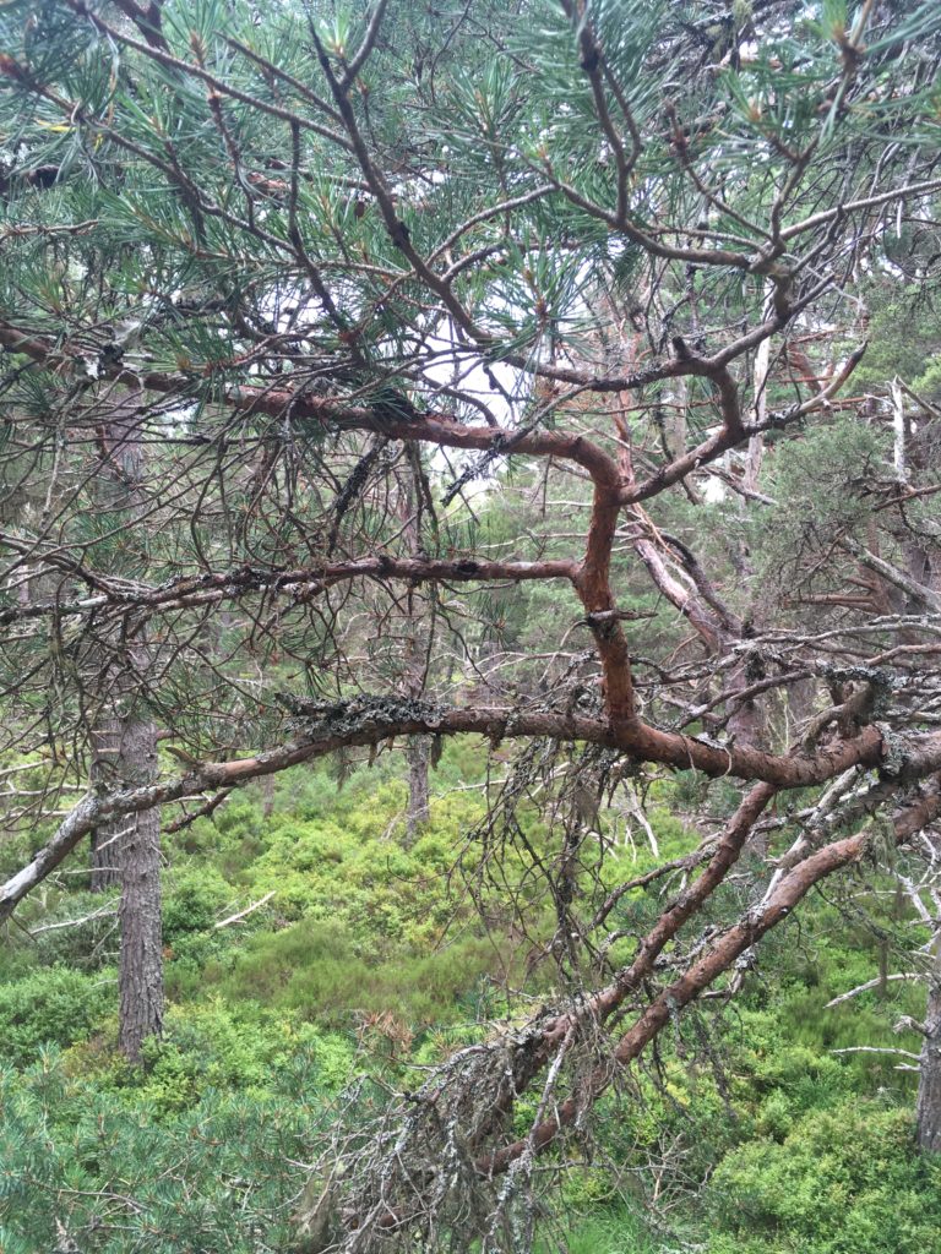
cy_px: 627
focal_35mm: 29
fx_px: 1051
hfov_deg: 48.2
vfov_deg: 61.7
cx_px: 470
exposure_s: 1/100
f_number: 2.2
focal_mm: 4.15
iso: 25
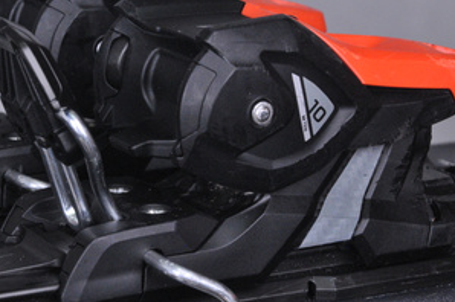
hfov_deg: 12.1
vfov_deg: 8.1
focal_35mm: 170
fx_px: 2143
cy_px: 165
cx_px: 159
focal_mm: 75
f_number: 9.5
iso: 3200
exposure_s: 1/125
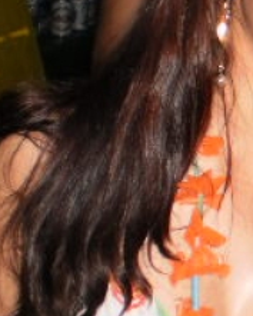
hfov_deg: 11.5
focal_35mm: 127
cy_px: 51
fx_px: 1188
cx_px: 417
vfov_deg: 15.0
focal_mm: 6.3
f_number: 3.1
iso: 125
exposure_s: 1/30
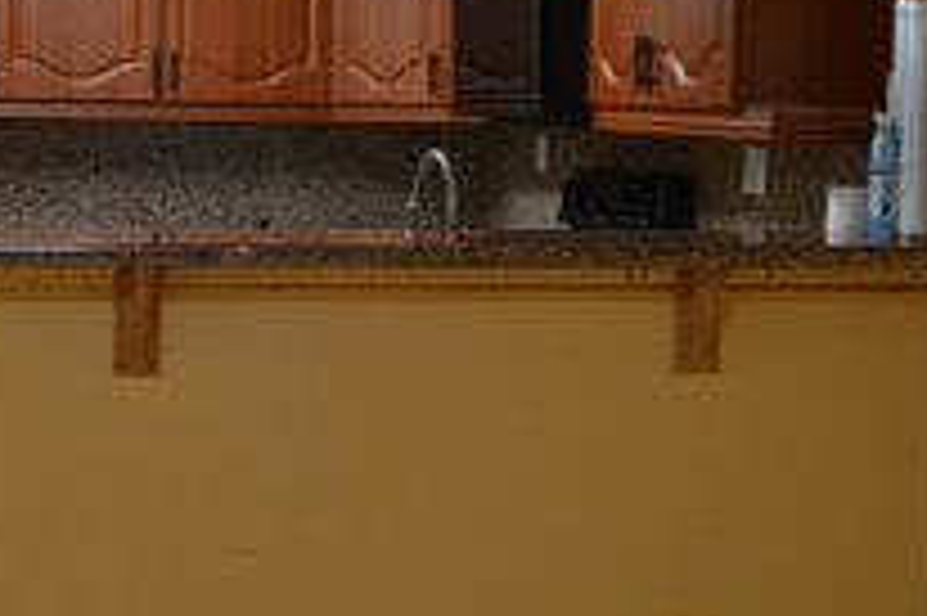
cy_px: 220
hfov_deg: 23.4
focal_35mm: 84
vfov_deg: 16.2
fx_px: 2161
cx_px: 40
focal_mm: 24
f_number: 4
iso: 400
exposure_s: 1/40
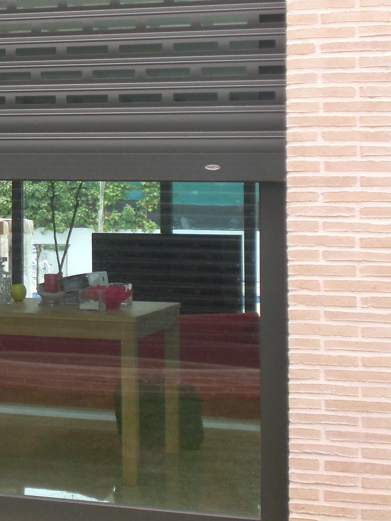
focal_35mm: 99
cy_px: 147
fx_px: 1491
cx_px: -111
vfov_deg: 19.7
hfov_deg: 14.3
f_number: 3.6
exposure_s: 1/160
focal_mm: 8.44
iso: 100
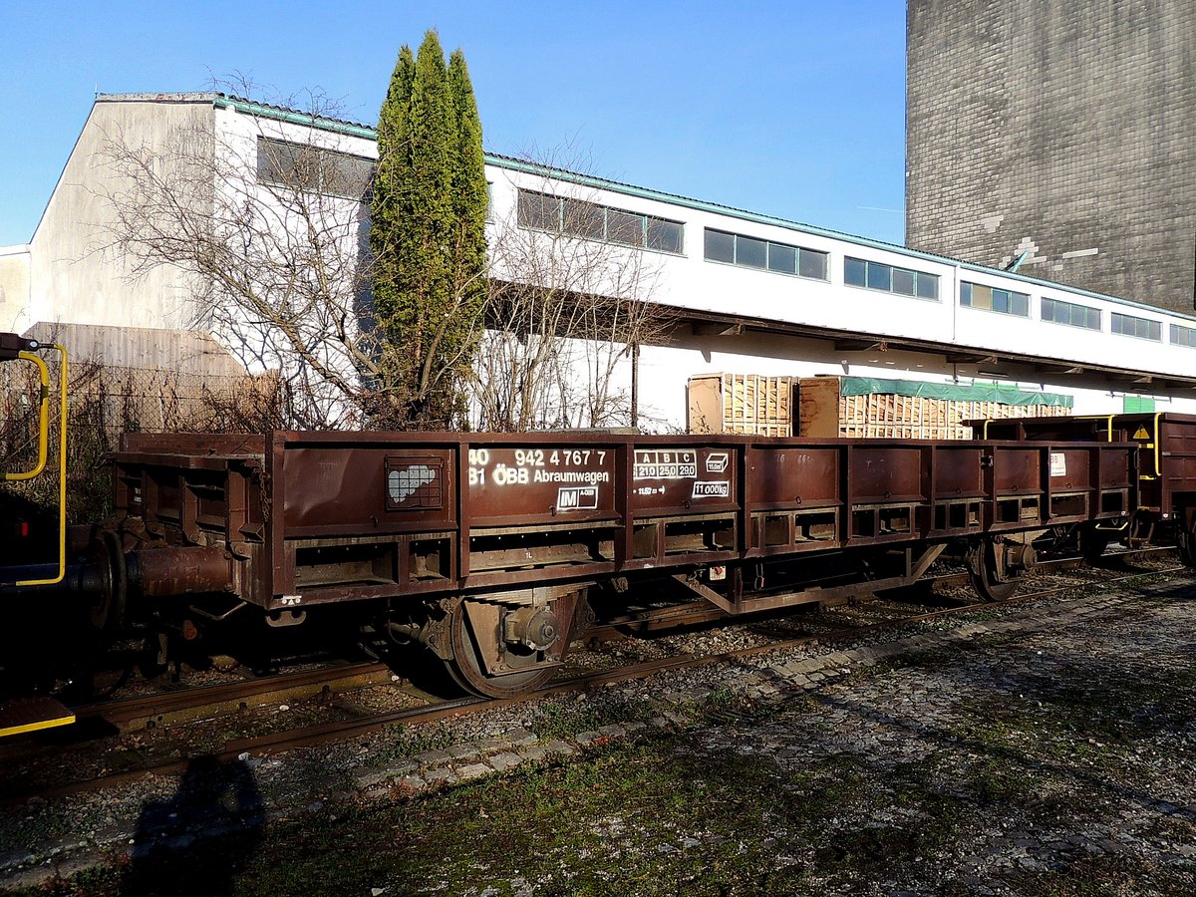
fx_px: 829
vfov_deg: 56.8
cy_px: 448
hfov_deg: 71.6
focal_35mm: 24
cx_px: 598
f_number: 3
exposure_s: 1/800
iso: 100
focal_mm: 4.3
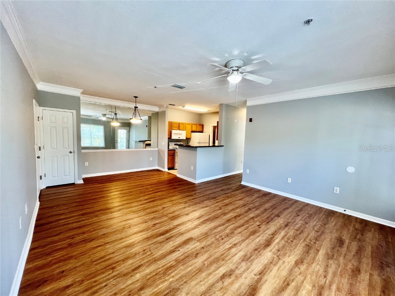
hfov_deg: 106.2
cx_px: 198
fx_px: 148
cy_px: 148
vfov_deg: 89.9
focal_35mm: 13
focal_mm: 1.57
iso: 250
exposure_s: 1/120
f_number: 1.8
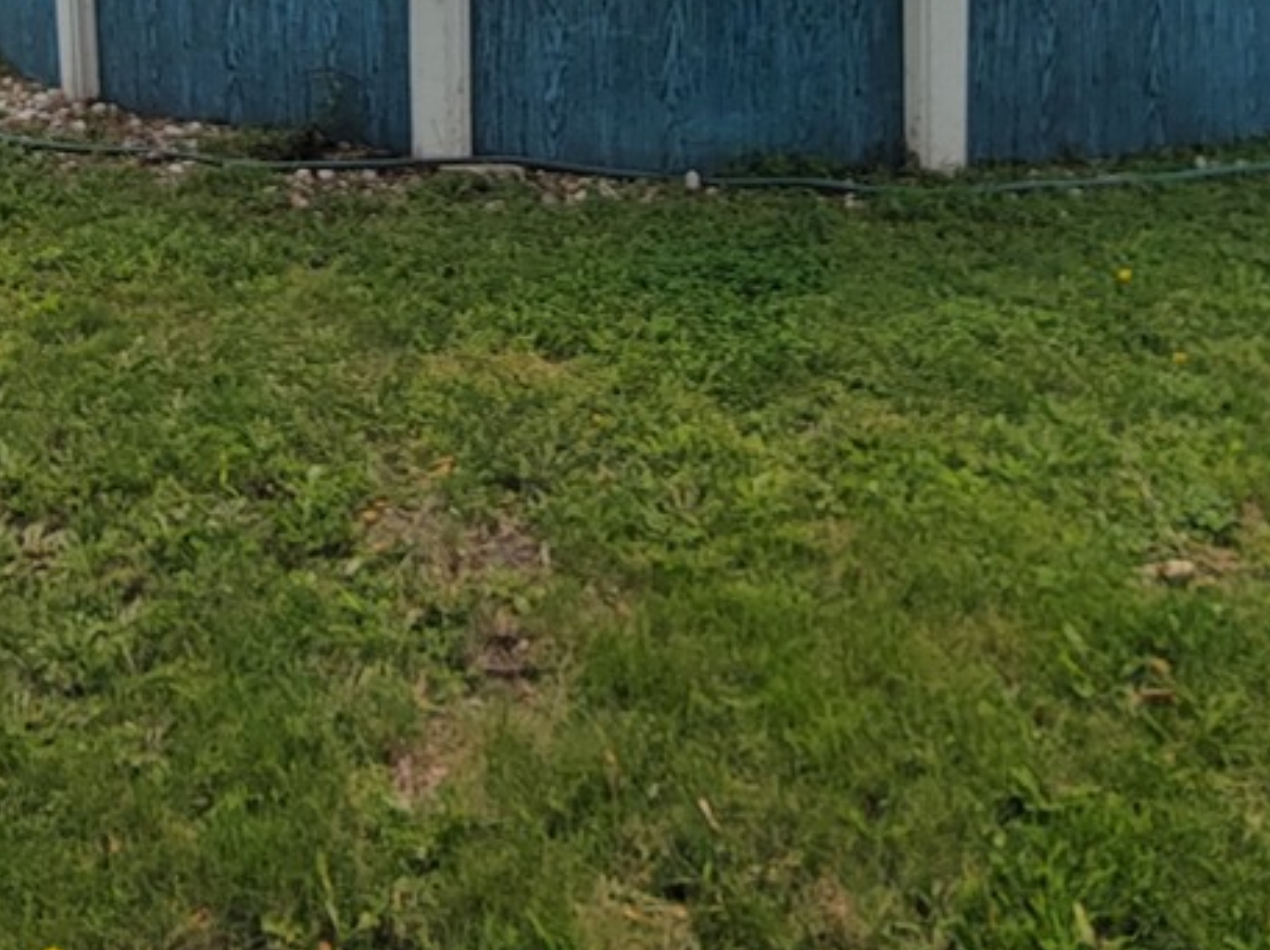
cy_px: -358
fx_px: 1503
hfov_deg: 45.8
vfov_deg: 27.6
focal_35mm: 41
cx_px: 597
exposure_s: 1/2240
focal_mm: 2.2
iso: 50
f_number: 2.2
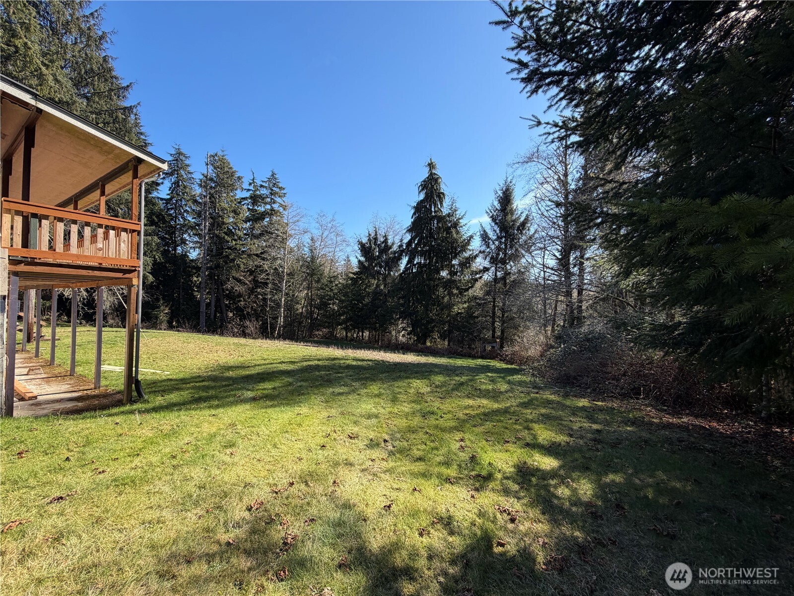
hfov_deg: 102.1
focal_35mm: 14
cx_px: 397
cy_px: 298
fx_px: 321
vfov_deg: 85.7
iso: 40
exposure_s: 1/664
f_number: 2.2
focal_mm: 2.22
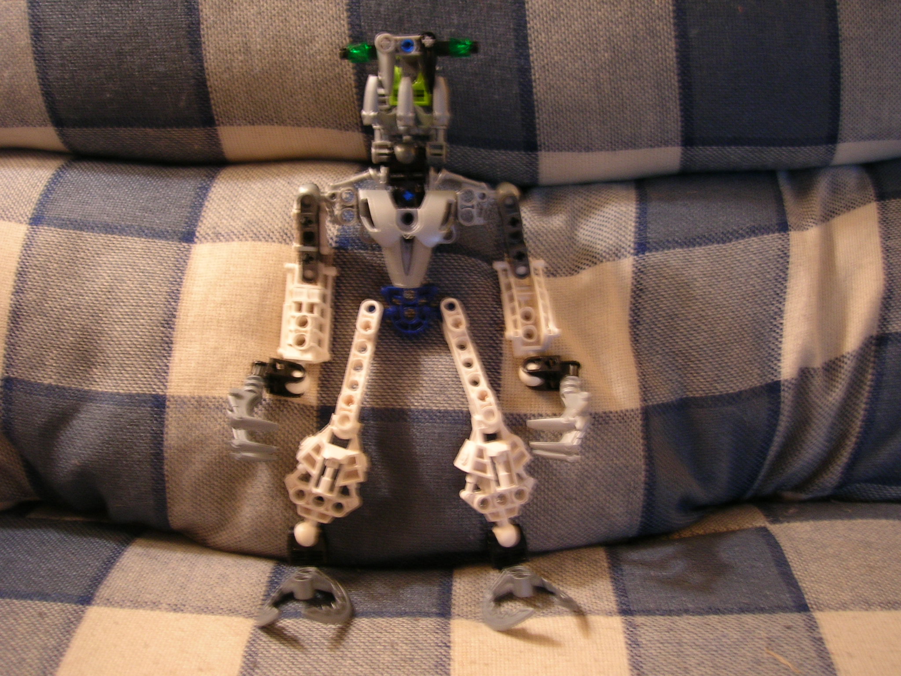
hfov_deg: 49.0
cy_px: 338
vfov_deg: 37.7
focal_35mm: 38
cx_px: 450
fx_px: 989
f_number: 3
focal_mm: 6.4
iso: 70
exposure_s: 1/4
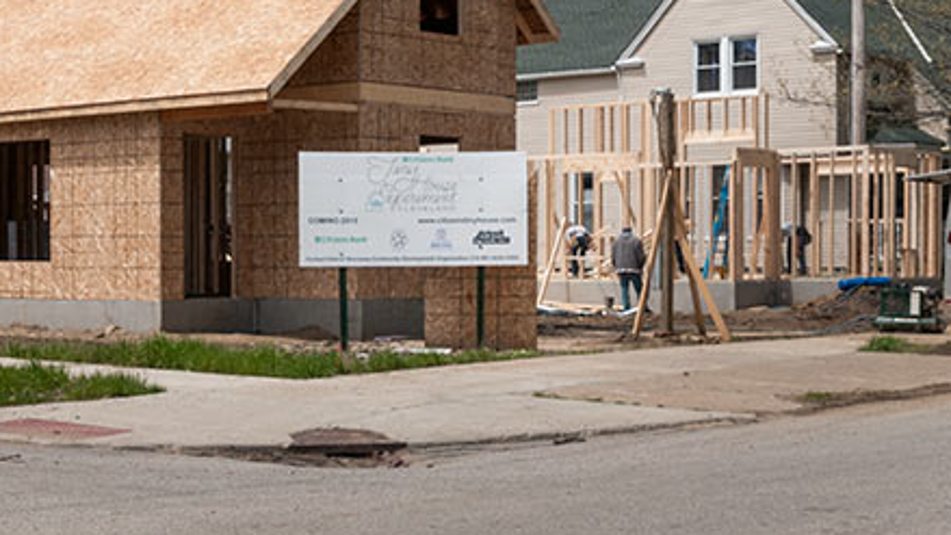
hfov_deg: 38.1
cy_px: 133
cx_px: 327
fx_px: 1362
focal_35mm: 54
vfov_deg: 22.0
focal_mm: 26
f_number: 13
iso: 400
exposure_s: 1/1250
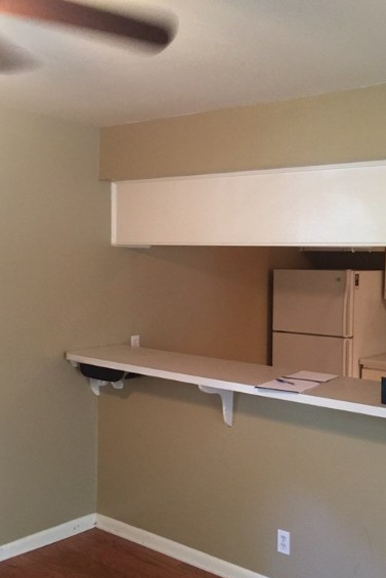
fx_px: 659
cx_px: 239
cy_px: 322
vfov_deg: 47.3
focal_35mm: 41
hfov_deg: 32.5
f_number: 2.2
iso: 125
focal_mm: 4.15
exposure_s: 1/15
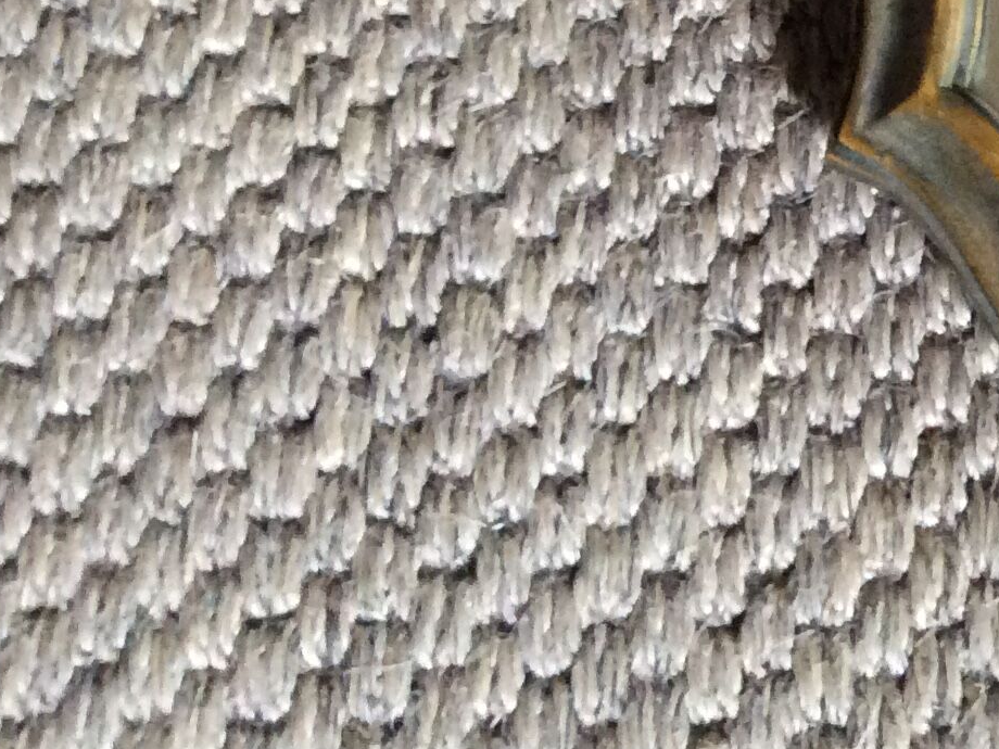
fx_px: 2597
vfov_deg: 15.5
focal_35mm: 90
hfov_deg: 20.1
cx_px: 1274
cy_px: -257
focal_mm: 3.3
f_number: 2.4
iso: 200
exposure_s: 1/25
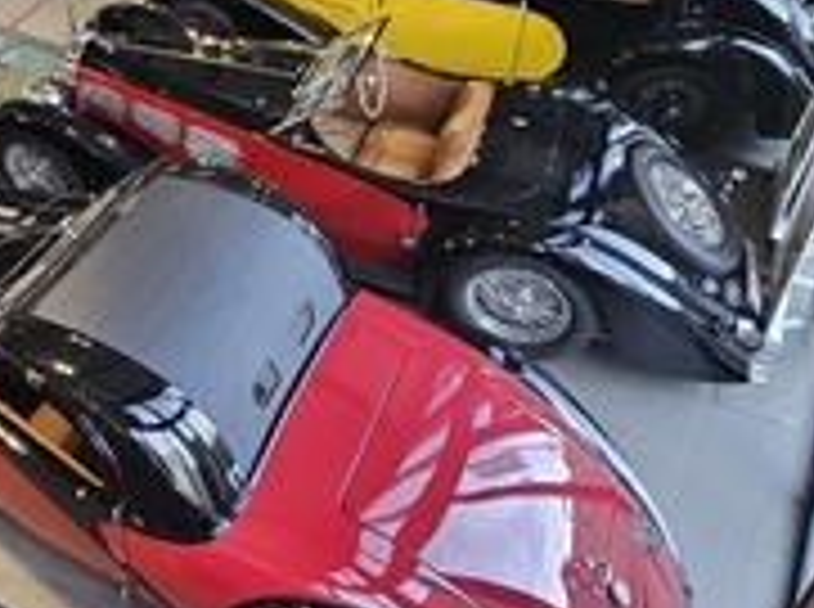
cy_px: 110
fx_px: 845
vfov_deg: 37.9
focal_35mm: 36
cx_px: 117
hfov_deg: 47.4
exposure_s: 1/50
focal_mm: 1.7
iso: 320
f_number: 2.2
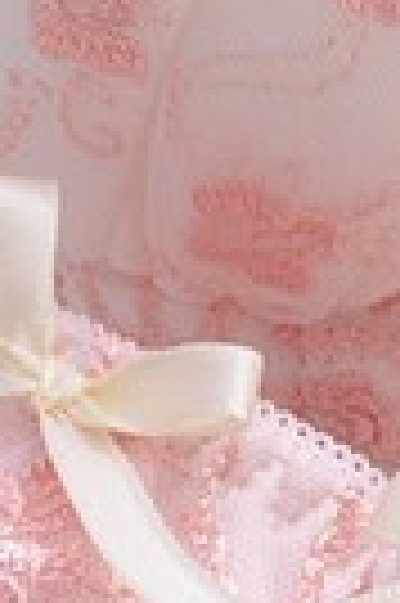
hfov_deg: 6.8
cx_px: 766
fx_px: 3292
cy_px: 32
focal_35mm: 197
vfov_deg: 10.4
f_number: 6.3
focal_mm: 22
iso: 250
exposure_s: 1/60
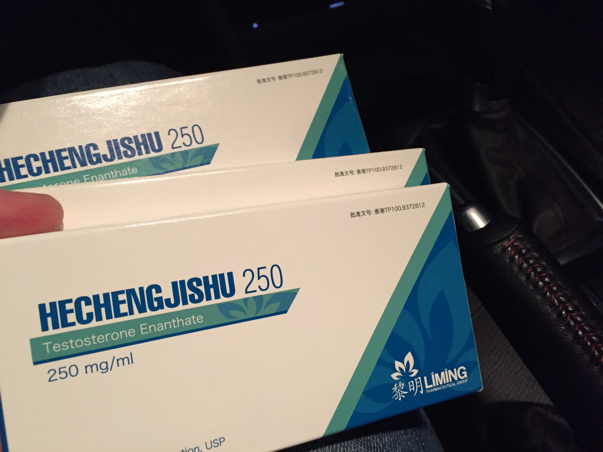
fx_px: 505
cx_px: 302
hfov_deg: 61.7
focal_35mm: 29
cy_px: 226
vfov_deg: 48.2
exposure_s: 1/25
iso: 250
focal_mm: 4.15
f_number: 2.2
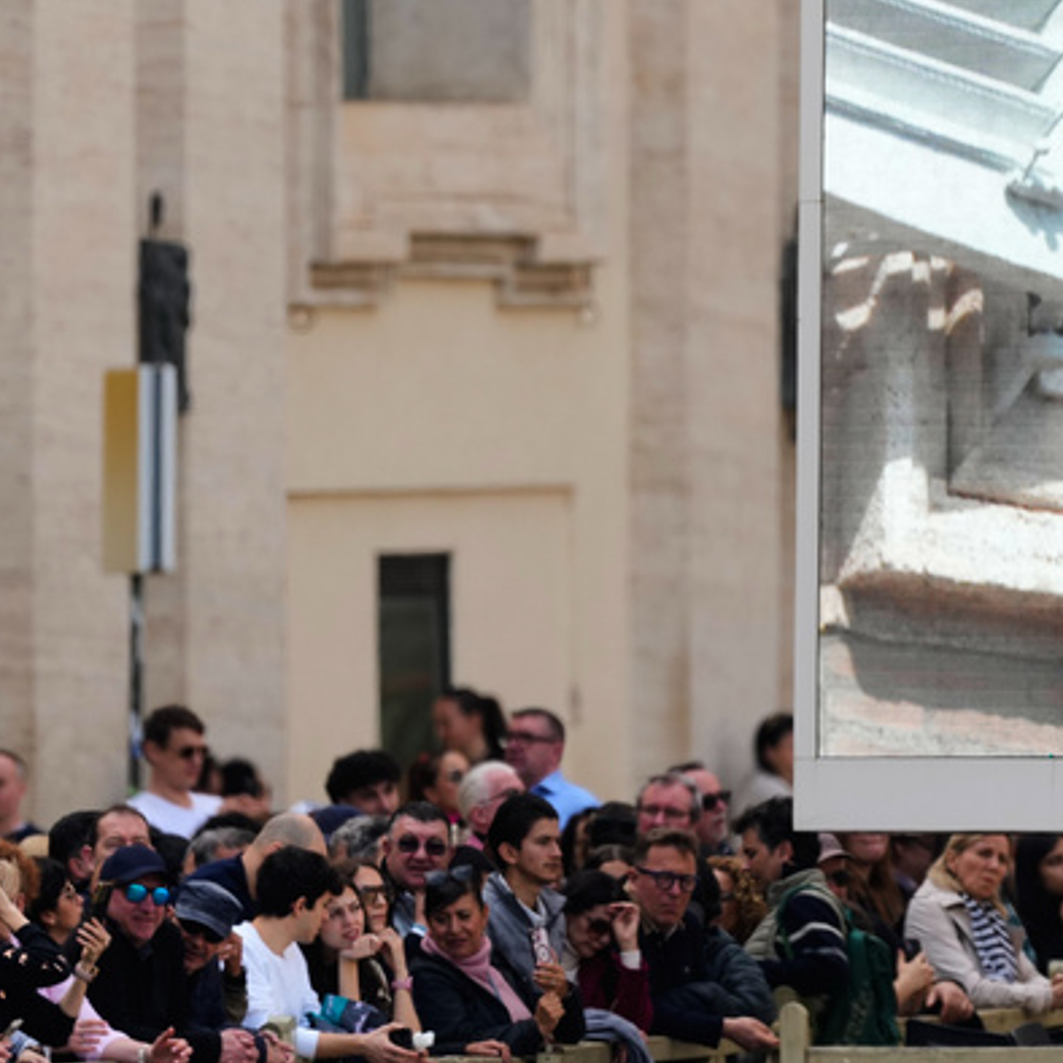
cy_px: 287
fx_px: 46034
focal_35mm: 1325
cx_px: 437
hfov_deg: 1.3
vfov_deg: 1.3
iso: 500
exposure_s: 1/1250
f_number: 5
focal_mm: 600
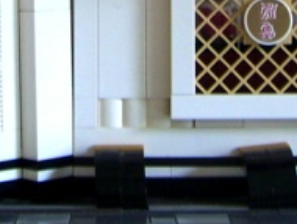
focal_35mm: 147
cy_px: -215
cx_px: 80
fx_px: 1263
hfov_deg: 13.4
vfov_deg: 9.5
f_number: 2.8
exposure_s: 1/15
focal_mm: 5.8
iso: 50
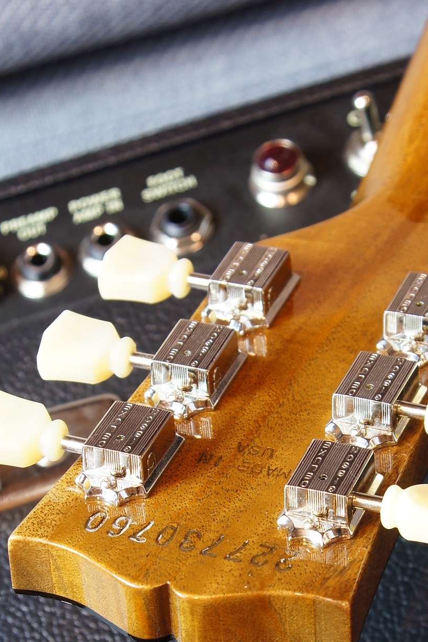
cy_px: 495
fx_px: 2727
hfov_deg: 9.0
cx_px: 306
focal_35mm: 153
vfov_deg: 13.4
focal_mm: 55
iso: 100
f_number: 7.1
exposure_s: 1/2.5
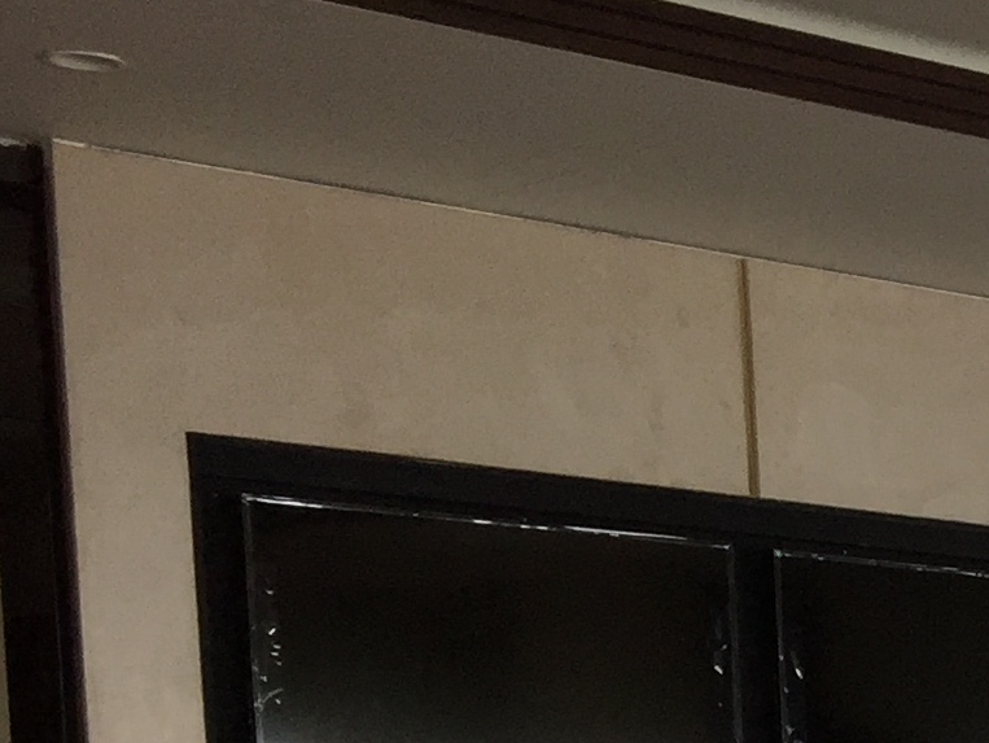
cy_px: 1385
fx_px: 3544
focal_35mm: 124
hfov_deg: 13.4
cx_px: 2054
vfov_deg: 11.1
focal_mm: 4.15
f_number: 2.2
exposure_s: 1/195
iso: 32
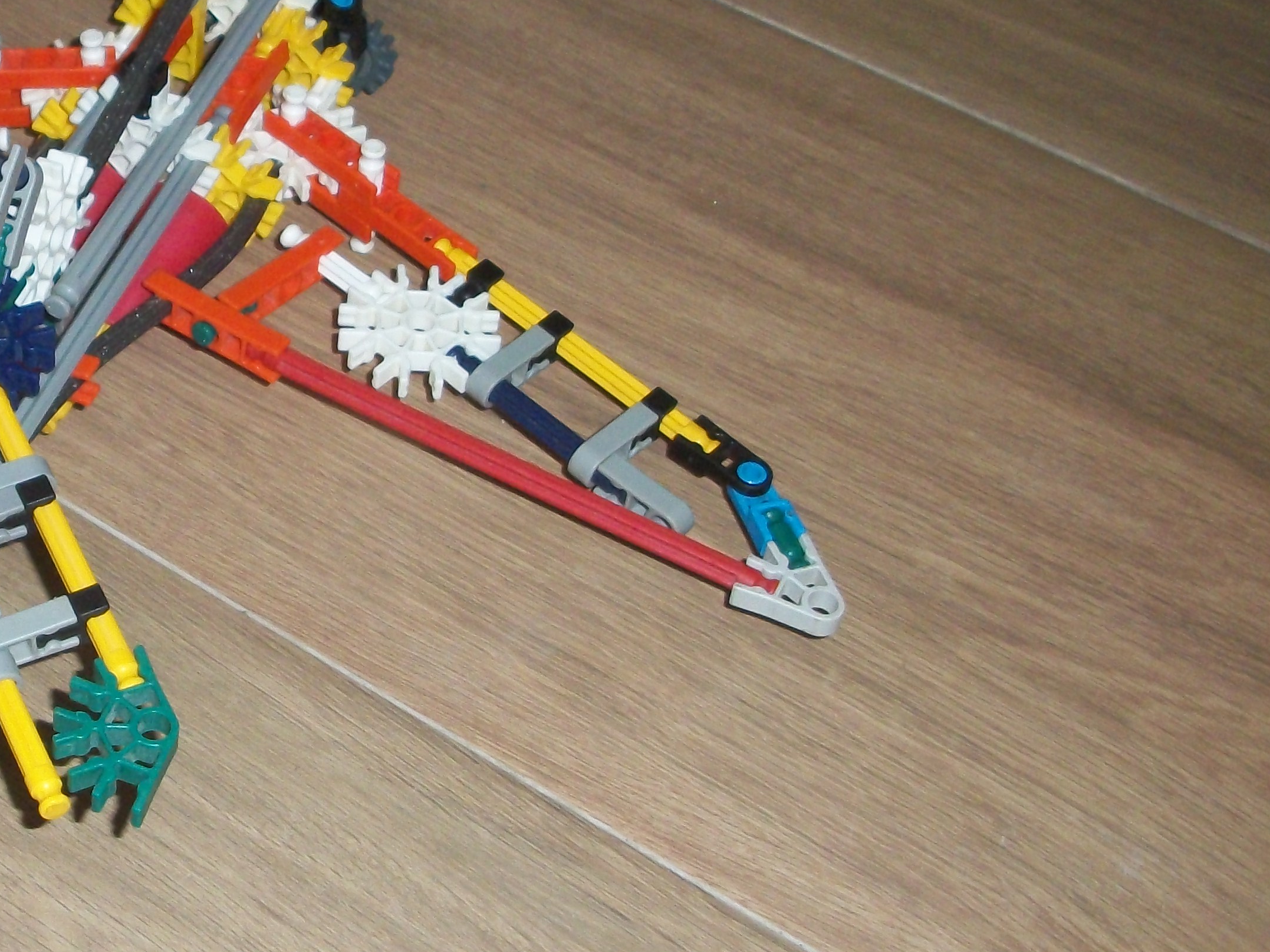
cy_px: 354
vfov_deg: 22.5
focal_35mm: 65
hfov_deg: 28.8
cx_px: 164
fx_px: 2384
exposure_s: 1/125
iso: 250
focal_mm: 6.3
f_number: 3.1
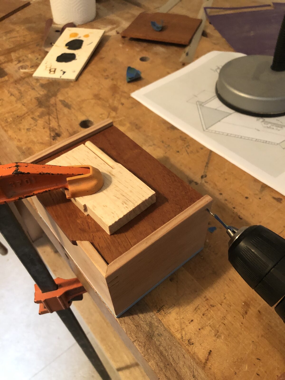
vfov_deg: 63.4
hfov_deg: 49.7
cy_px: 190
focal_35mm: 28
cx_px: 142
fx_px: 307
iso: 100
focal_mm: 4
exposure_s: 1/15
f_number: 1.8
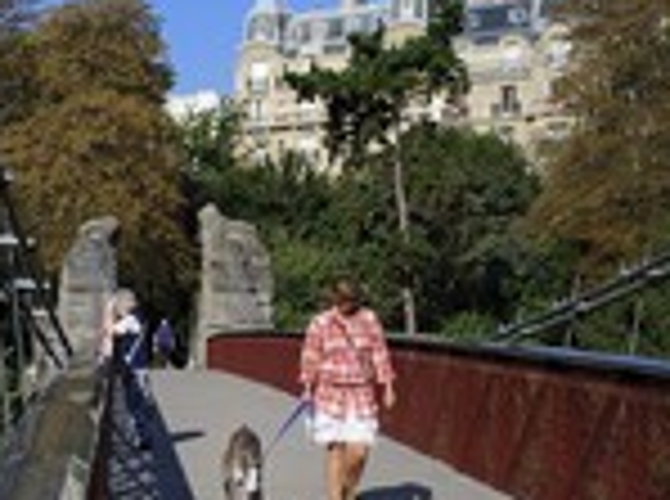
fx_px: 1680
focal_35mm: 87
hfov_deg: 20.5
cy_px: 365
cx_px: -216
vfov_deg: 16.8
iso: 200
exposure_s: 1/200
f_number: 11
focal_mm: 32
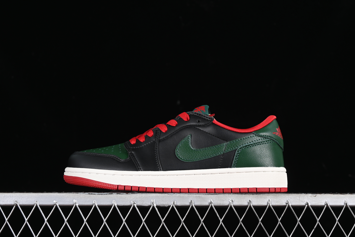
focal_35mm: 75
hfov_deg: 27.0
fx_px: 740
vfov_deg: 18.2
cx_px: 178
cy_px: 118
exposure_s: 1/60
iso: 160
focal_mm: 50
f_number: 6.3
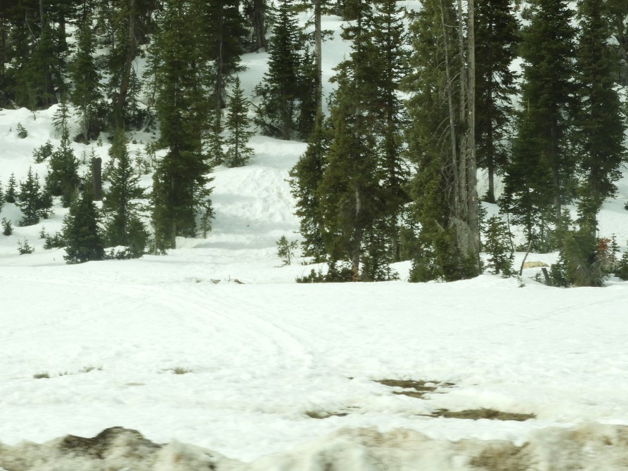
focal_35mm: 137
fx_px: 2486
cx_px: 248
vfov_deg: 10.8
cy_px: 200
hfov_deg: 14.4
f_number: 4.5
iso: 100
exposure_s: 1/640
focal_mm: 15.2
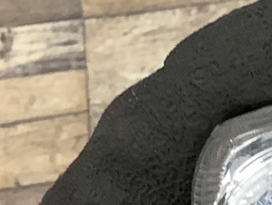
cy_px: 148
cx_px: 541
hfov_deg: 11.3
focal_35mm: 159
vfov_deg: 9.3
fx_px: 1250
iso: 80
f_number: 2.4
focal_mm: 3.3
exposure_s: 1/60
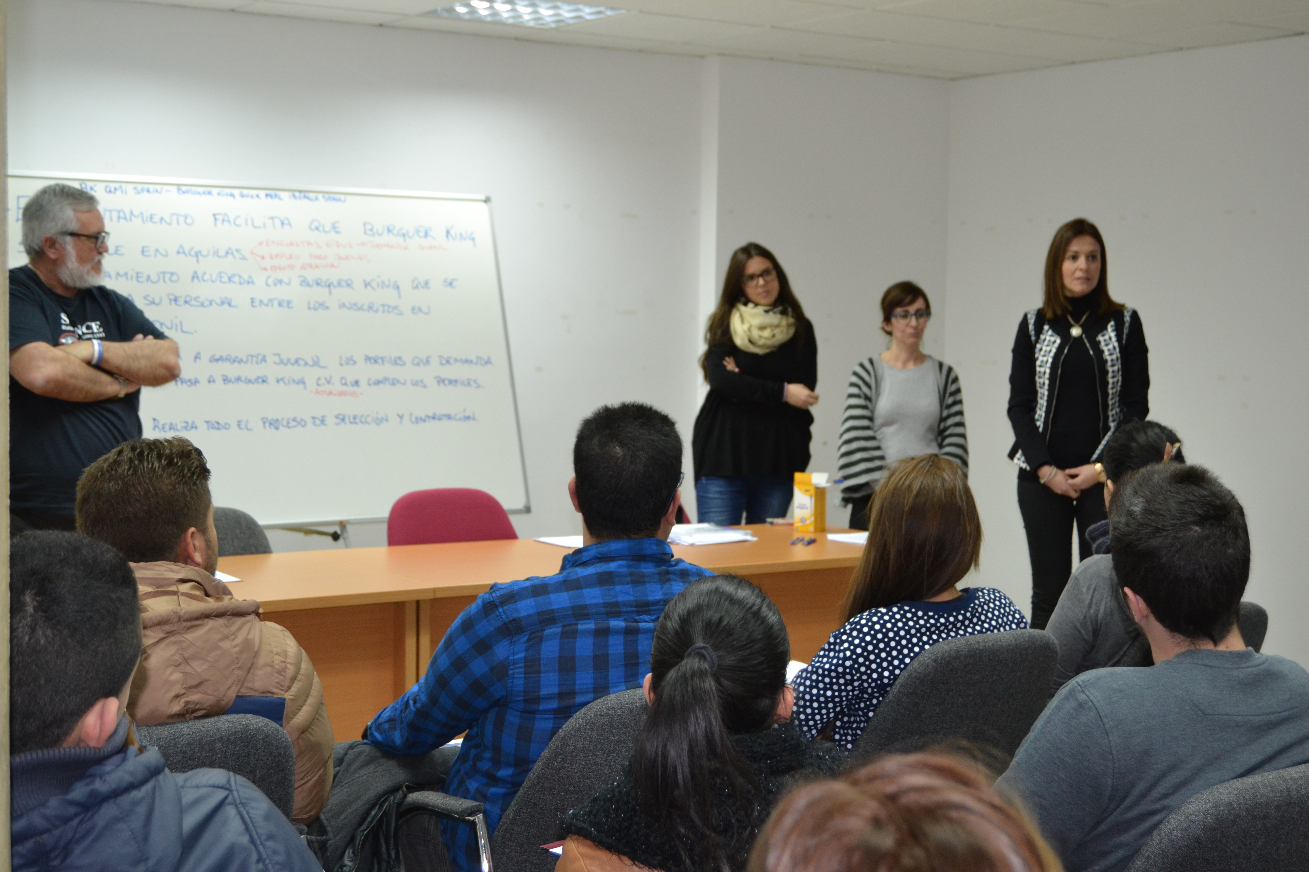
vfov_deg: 26.5
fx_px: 1854
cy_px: 436
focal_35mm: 51
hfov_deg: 38.9
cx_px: 654
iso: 900
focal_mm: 34
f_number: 4.5
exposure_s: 1/60
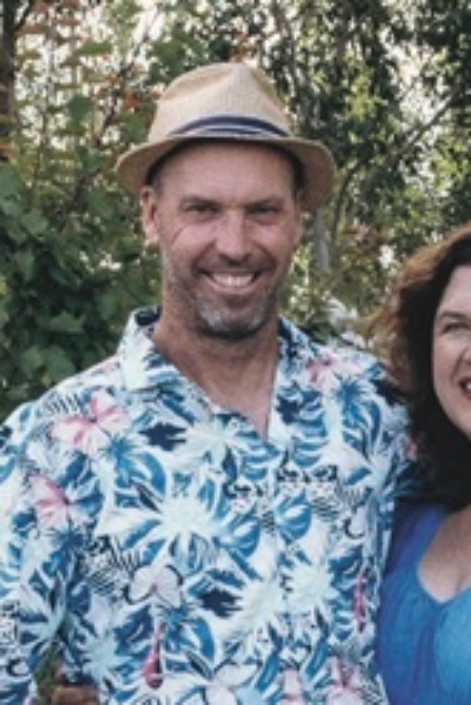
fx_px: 3292
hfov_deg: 8.2
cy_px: 729
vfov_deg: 12.1
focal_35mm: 168
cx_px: 378
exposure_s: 1/35
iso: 250
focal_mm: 23
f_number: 13
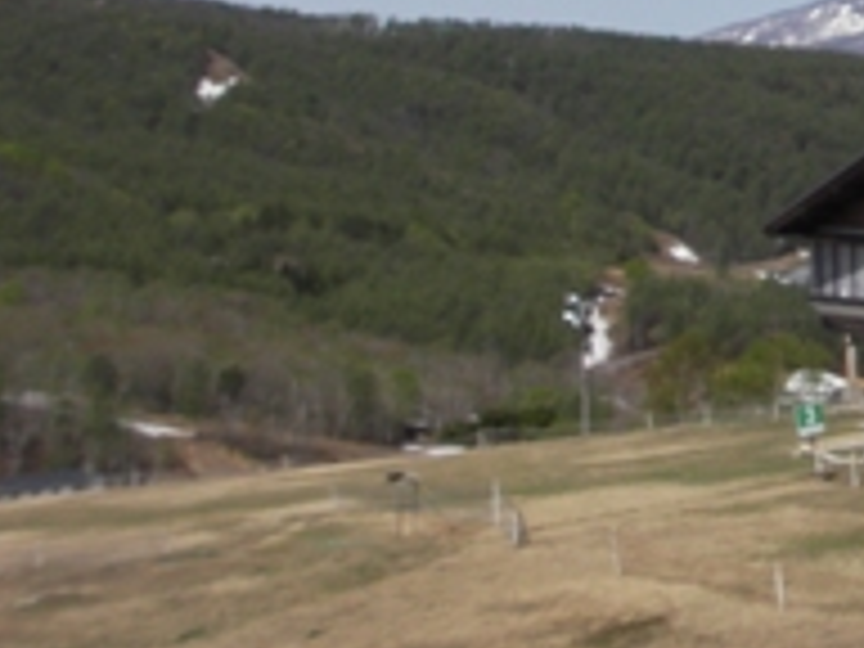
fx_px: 2396
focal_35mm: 96
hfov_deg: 19.1
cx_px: 1089
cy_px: 92
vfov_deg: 15.3
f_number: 6.6
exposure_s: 1/320
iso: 50
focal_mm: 6.3
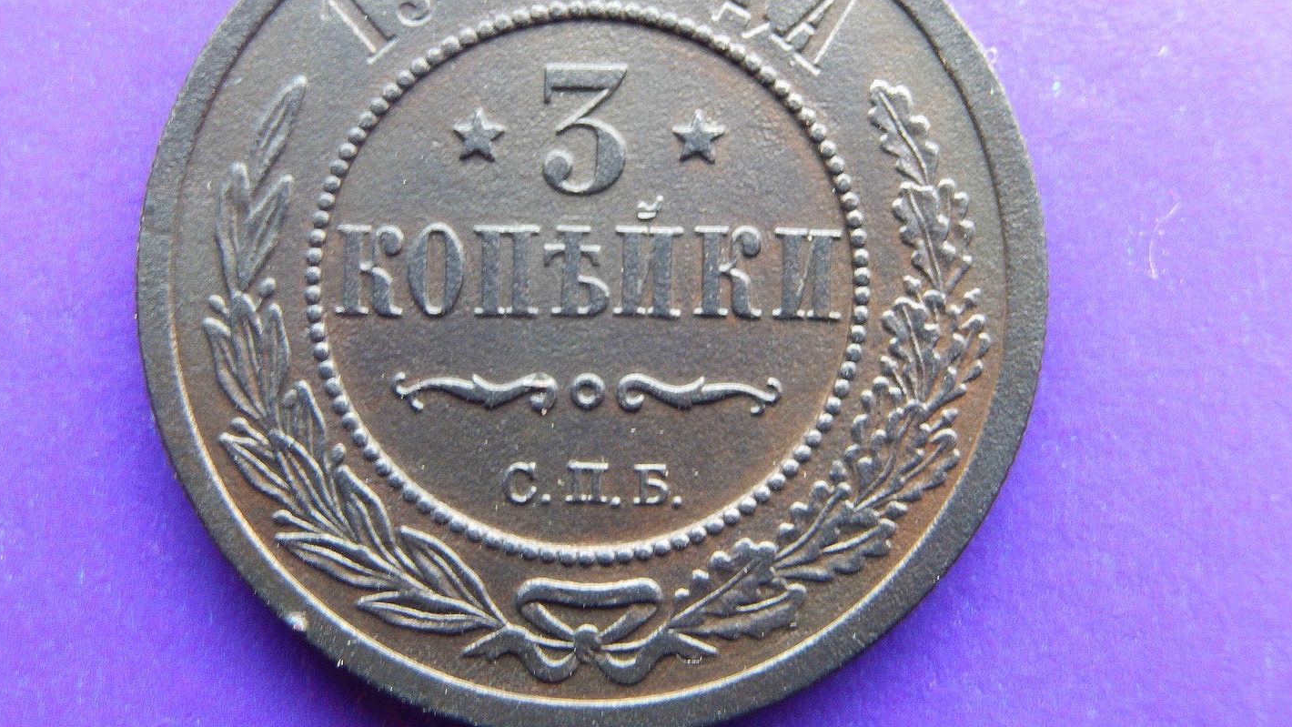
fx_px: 2535
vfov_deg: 16.3
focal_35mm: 74
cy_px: 316
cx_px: 649
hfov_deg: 28.6
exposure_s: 1/30
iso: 220
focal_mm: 12
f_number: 4.8
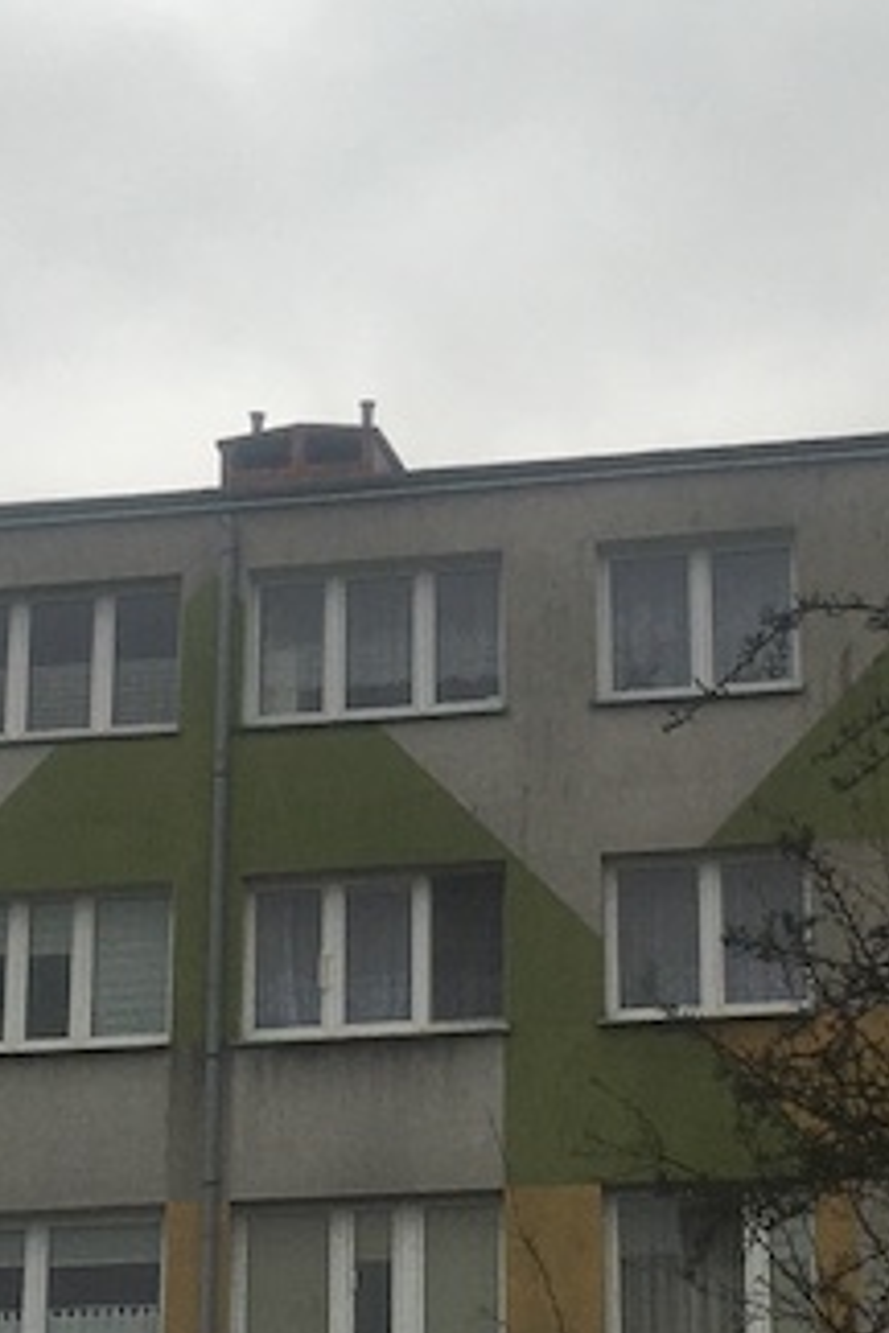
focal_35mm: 119
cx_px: 387
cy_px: 280
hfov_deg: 11.5
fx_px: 4408
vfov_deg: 17.1
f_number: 2.2
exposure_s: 1/368
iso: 25
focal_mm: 4.15
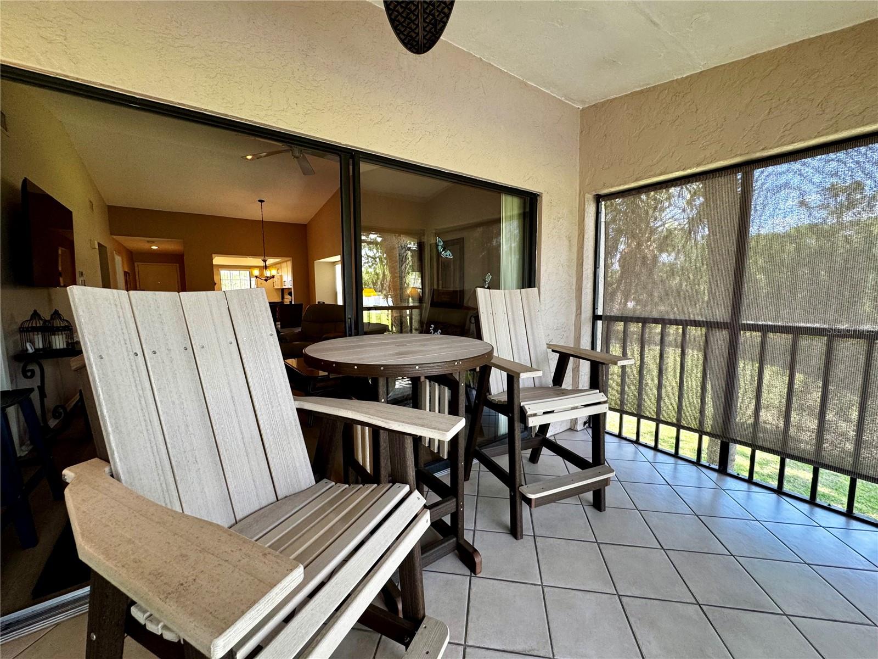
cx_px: 439
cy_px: 330
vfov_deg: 85.7
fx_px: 355
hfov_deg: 102.1
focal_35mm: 14
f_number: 2.2
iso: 160
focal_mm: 2.22
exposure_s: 1/120
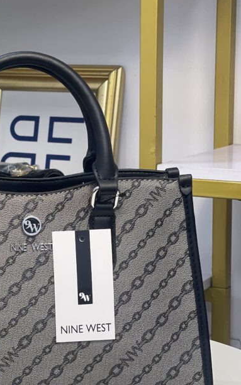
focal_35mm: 96
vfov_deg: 21.6
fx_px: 1009
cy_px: 198
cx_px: 22
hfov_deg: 13.5
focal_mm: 6
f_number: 2
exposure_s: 1/100
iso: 80
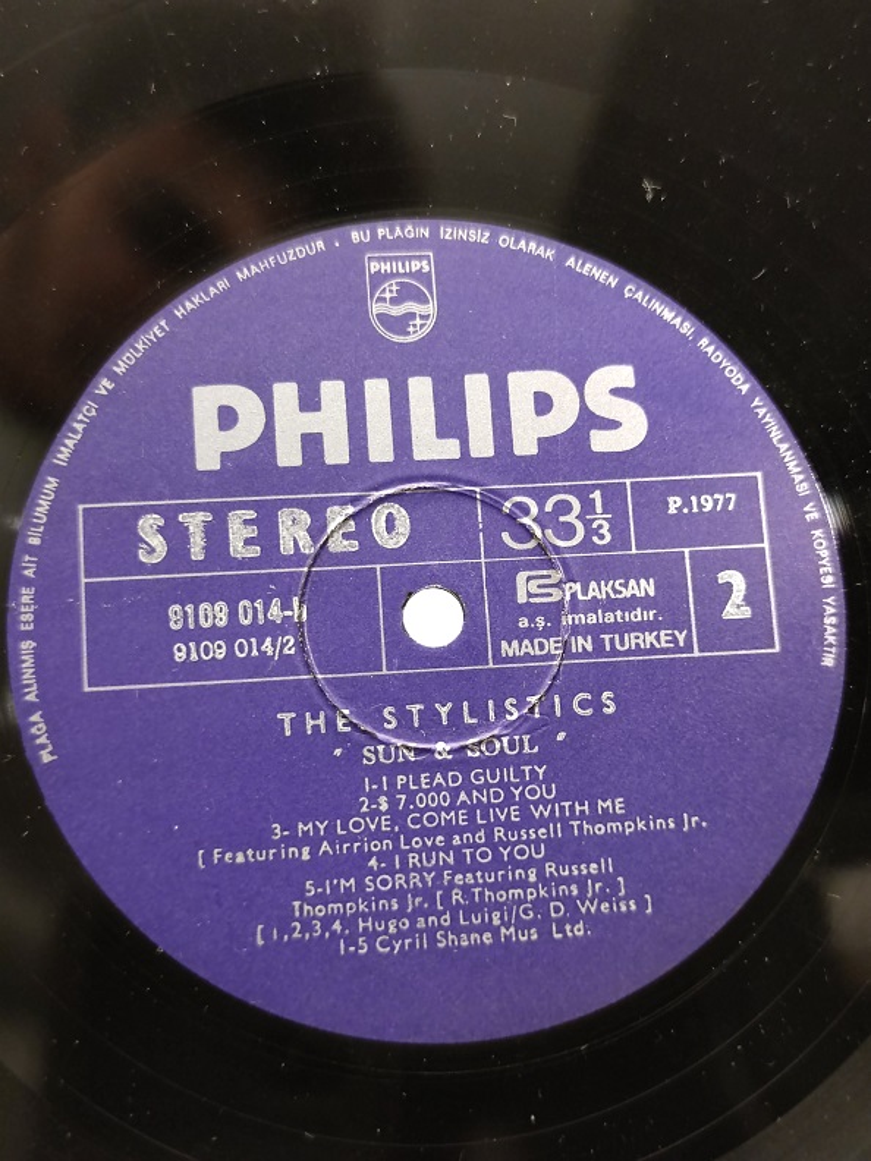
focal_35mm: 48
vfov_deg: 39.7
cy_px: 580
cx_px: 436
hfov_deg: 30.3
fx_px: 1610
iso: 1192
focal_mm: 6.72
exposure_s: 1/60
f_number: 1.69
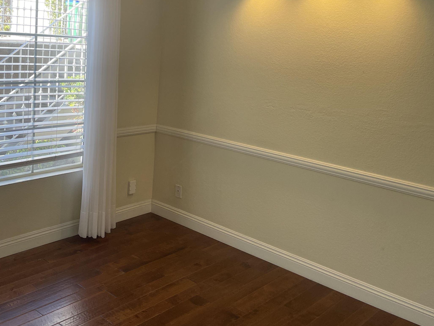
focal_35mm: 39
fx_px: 489
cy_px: 107
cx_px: 125
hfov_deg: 46.6
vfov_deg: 36.4
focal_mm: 4.2
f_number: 1.6
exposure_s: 1/120
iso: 40
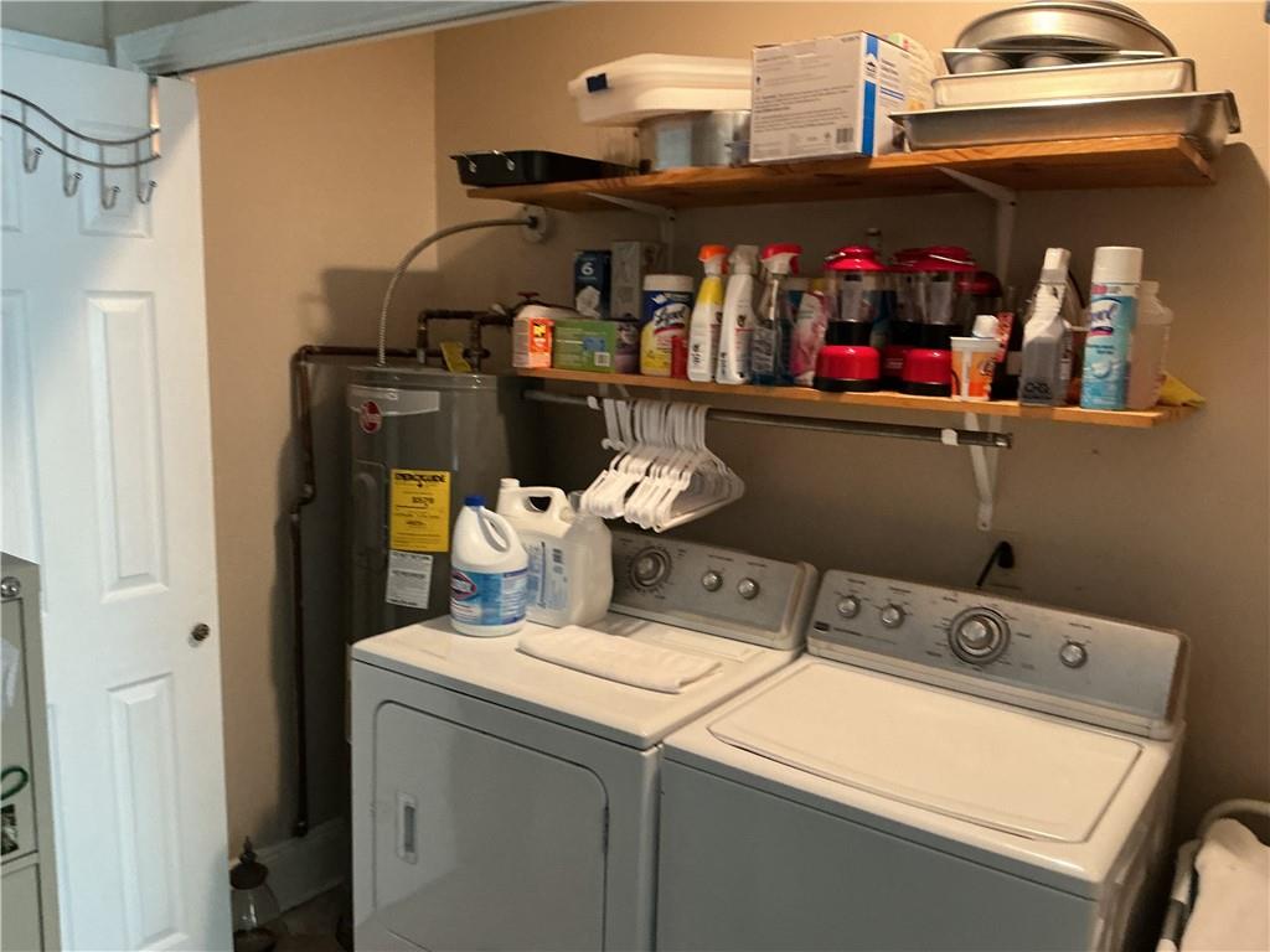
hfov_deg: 61.7
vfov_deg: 48.2
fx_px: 1064
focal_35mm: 29
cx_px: 635
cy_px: 476
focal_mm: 3
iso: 250
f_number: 1.8
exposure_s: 1/30
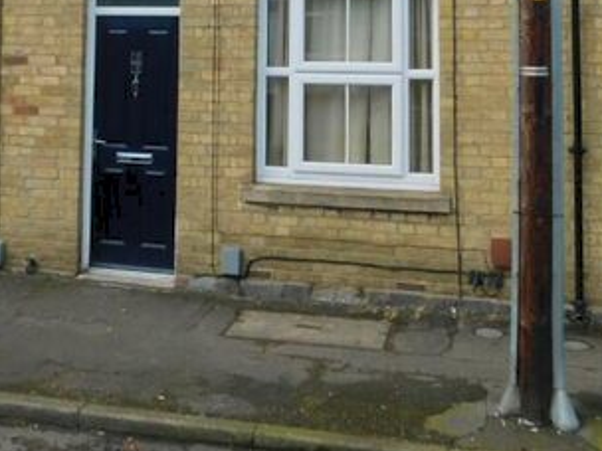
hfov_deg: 36.1
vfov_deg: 25.5
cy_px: -43
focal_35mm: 53
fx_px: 922
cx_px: 246
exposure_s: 1/800
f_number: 3
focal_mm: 4
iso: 125
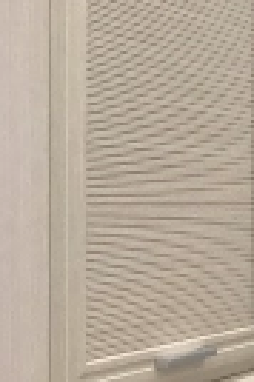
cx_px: 478
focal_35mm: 102
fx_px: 1082
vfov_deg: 19.9
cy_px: 268
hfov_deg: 12.1
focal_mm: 3.99
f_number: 1.8
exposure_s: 1/33
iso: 40
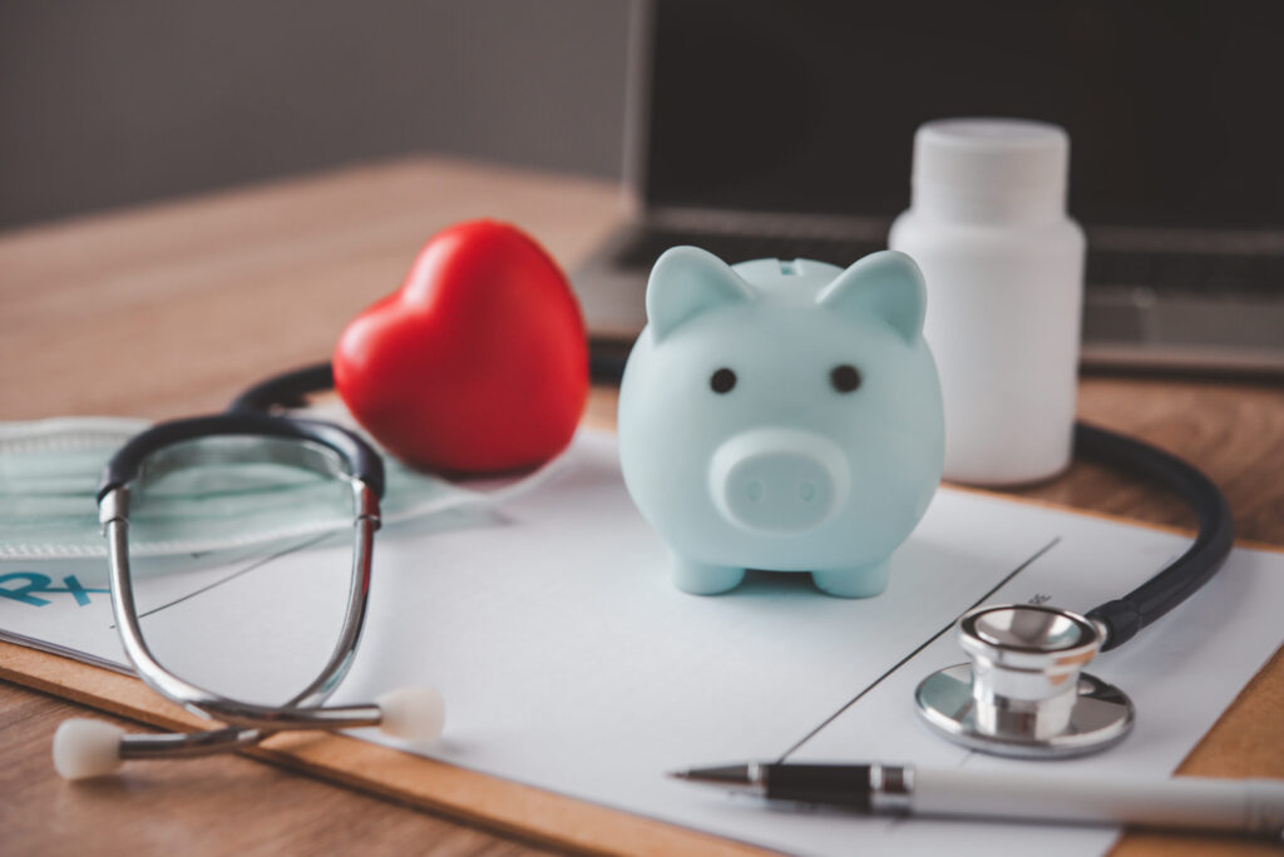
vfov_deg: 22.7
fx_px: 2141
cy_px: 428
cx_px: 642
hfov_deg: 33.4
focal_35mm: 60
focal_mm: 60
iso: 400
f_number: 5
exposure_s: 1/100
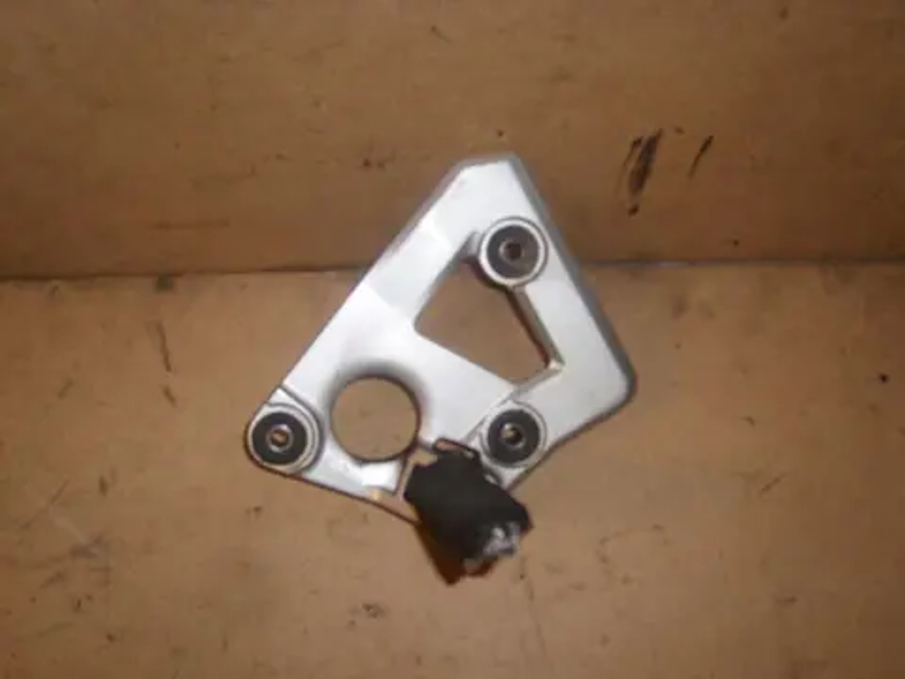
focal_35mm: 35
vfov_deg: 40.7
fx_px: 915
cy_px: 340
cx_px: 452
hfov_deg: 52.6
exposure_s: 1/30
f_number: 2.8
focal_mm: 5.8
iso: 50
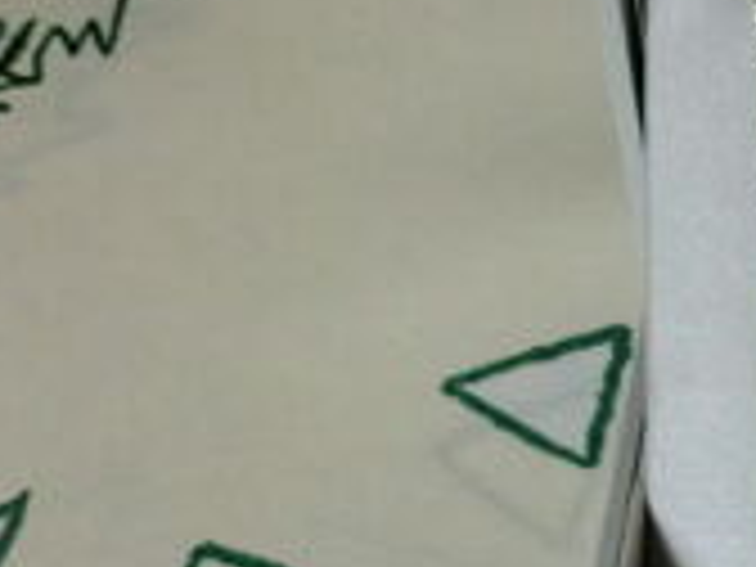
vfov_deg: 14.8
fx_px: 2184
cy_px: 270
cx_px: 1035
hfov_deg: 18.1
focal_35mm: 100
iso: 400
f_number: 3.1
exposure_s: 1/60
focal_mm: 6.3
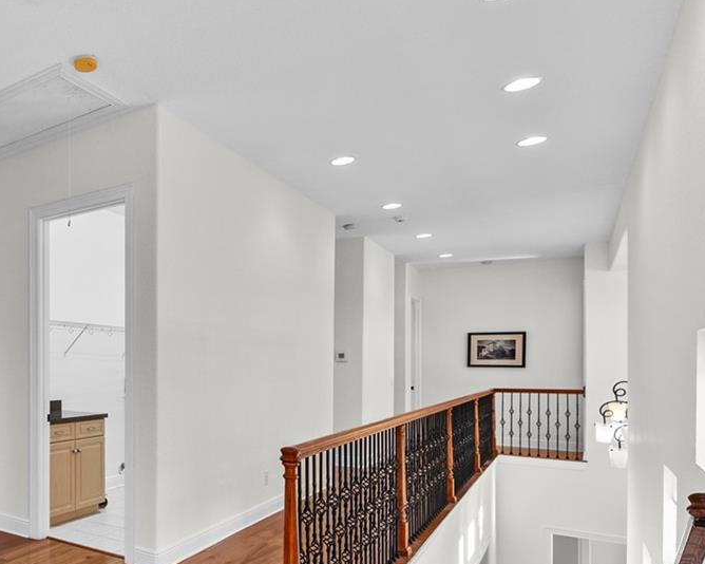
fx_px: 563
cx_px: 15
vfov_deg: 52.0
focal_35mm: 27
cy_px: 383
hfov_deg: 52.3
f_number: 9
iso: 640
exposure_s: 1/13
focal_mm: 12
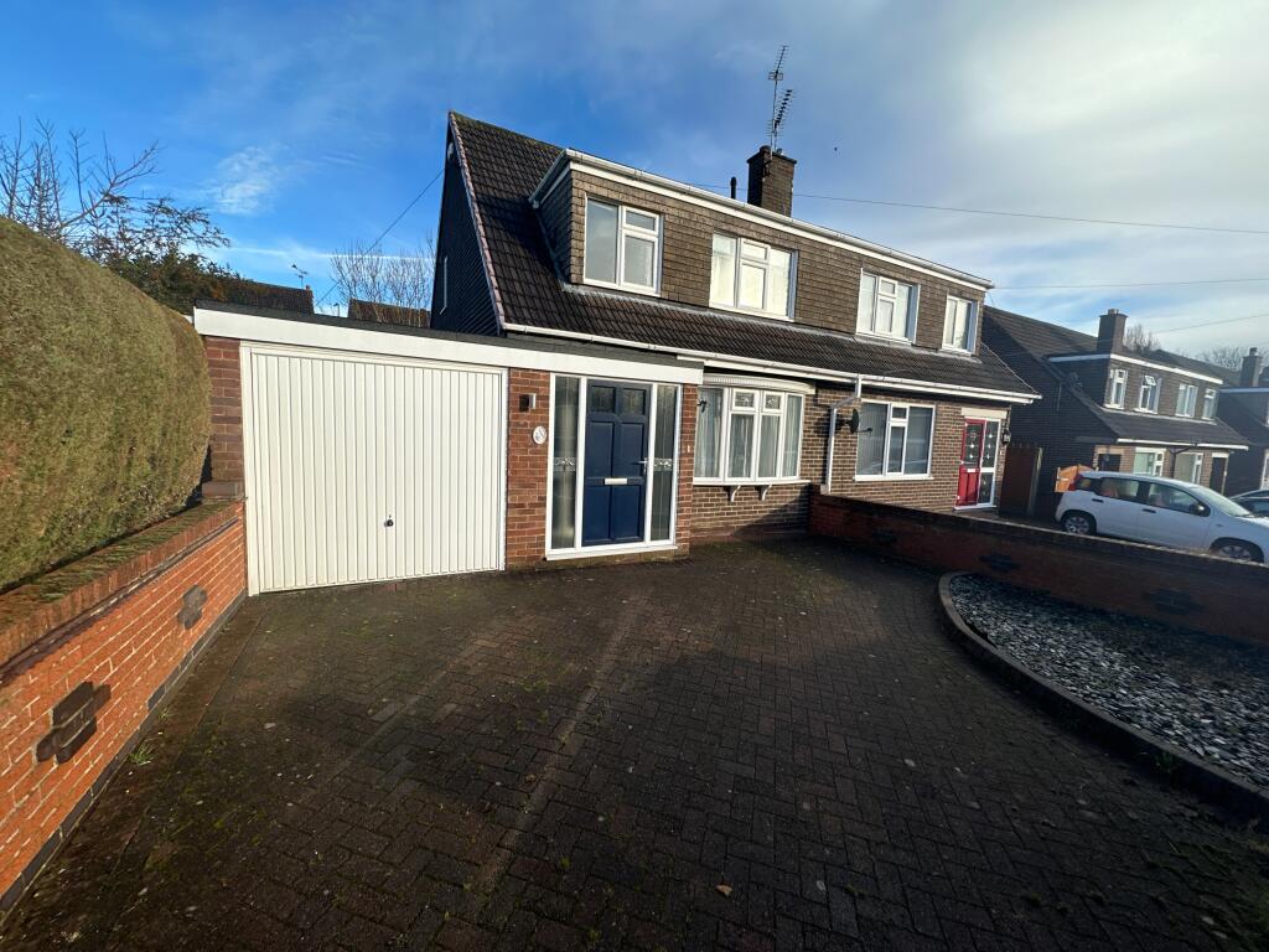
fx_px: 513
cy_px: 476
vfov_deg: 85.7
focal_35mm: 14
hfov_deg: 102.1
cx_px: 634
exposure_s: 1/818
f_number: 2.2
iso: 40
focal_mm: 2.22
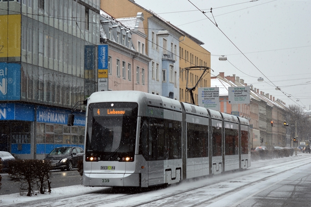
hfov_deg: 24.6
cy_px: 104
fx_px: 712
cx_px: 156
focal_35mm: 82
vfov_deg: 16.5
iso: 200
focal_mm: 55
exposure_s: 1/125
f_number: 5.6
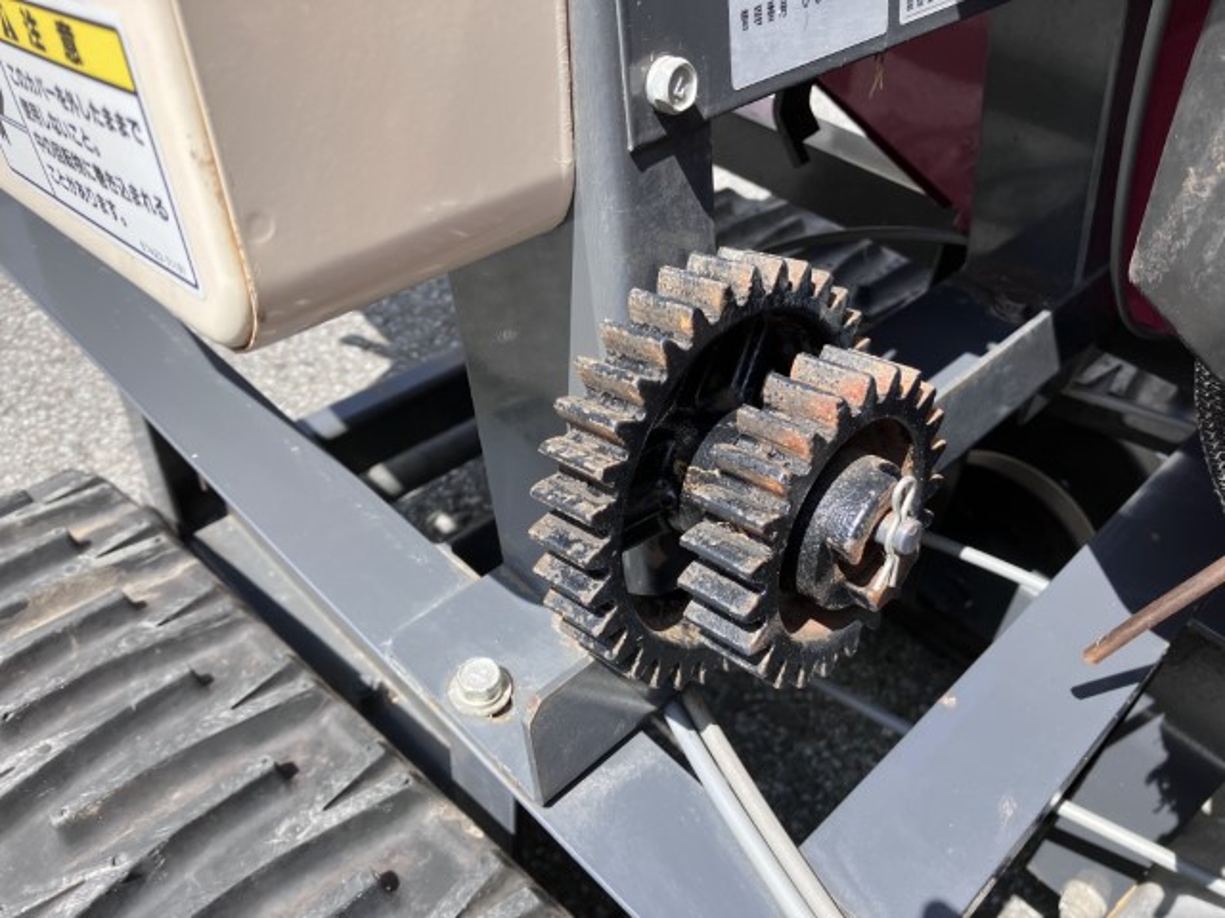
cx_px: 612
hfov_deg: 63.4
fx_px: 991
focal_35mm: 28
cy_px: 459
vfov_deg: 49.7
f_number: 1.8
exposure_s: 1/704
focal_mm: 3.99
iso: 32
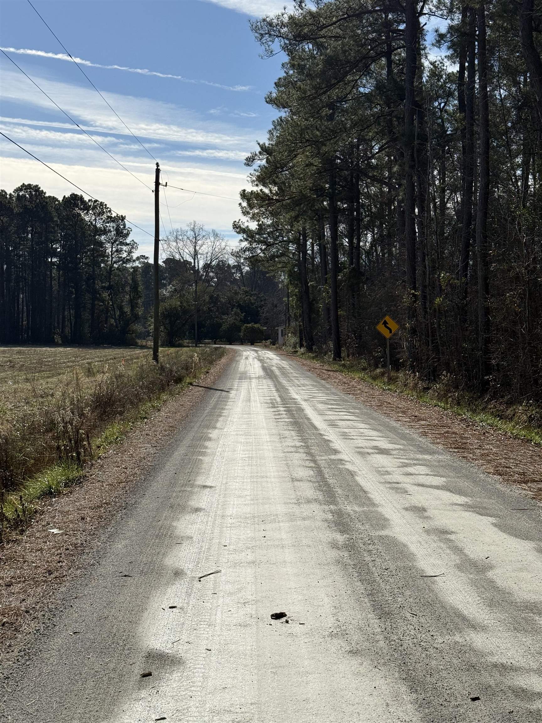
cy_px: 362
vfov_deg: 39.7
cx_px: 271
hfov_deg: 30.3
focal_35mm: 48
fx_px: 1002
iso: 80
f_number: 1.78
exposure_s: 1/11364
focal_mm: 6.76
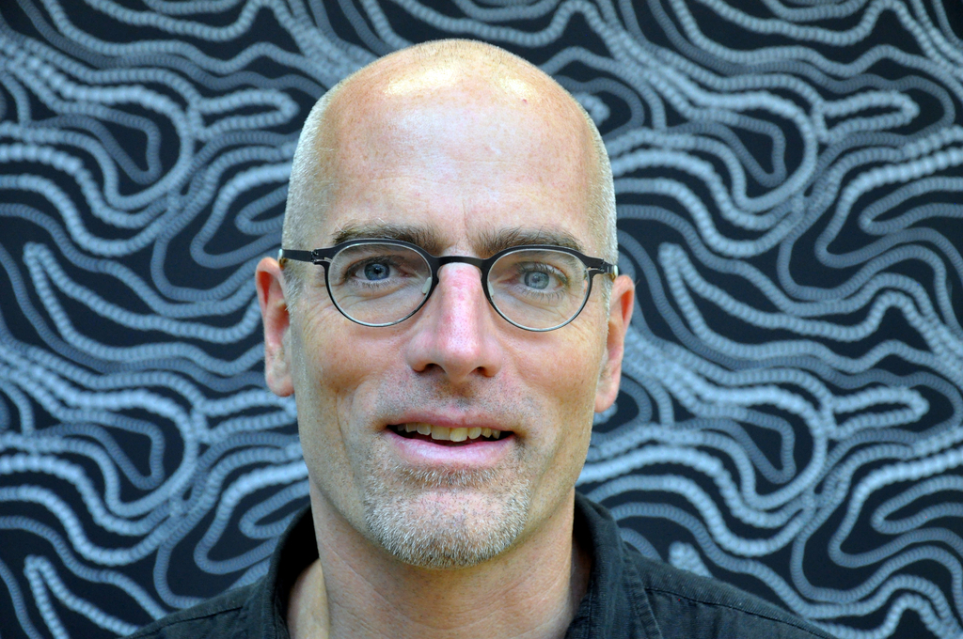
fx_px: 2645
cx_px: 482
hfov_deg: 20.6
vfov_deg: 13.8
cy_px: 320
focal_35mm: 99
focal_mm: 66
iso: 1400
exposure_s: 1/30
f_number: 5.3
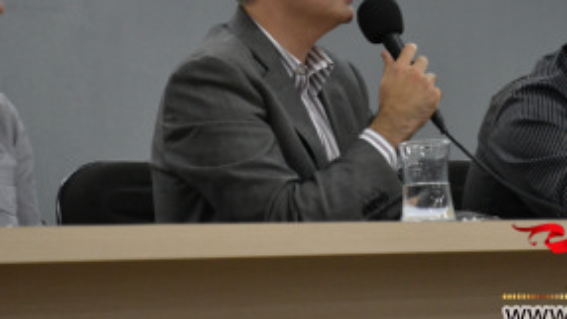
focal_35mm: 132
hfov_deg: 16.3
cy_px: 27
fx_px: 1985
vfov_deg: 9.2
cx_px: 289
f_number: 5.6
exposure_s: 1/50
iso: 1600
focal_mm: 48
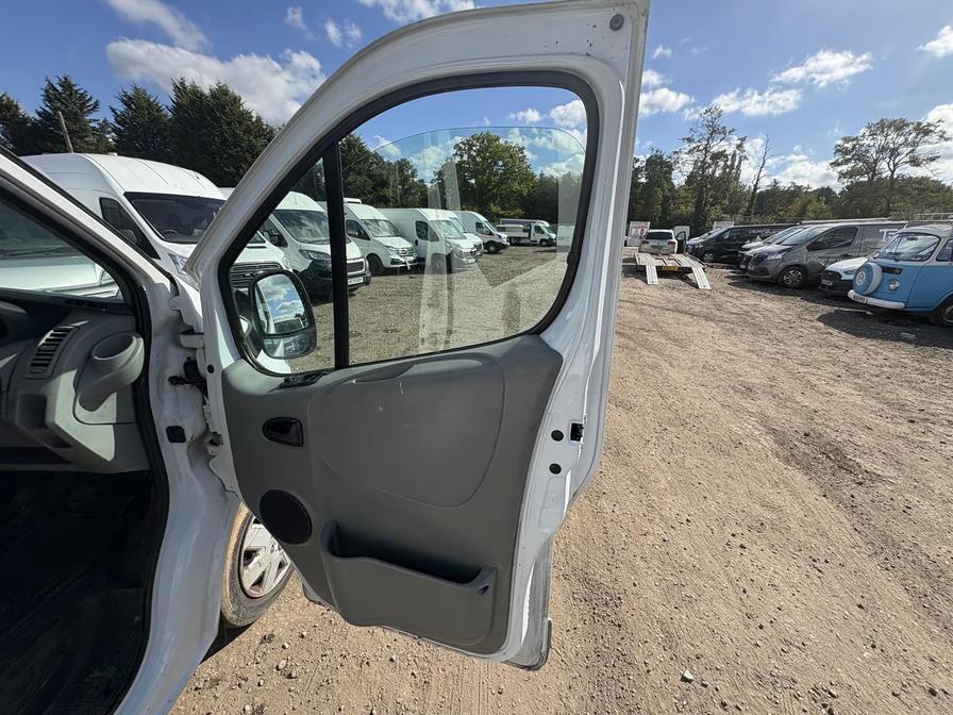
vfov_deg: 85.7
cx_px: 476
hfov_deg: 102.1
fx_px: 385
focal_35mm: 14
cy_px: 358
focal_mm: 2.22
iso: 64
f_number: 2.2
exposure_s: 1/1637
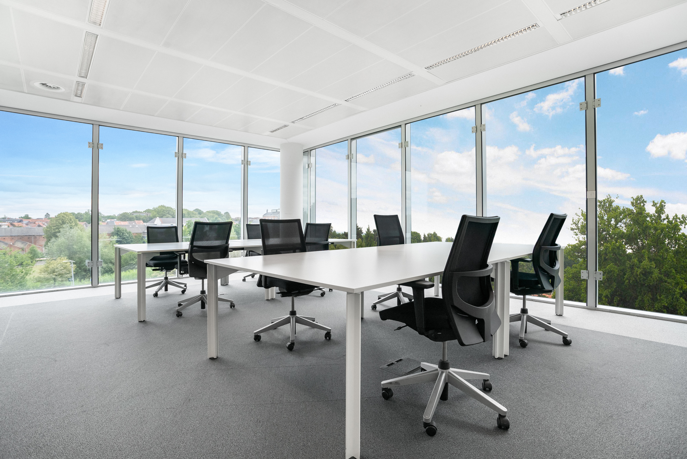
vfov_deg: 70.5
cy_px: 230
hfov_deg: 93.2
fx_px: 325
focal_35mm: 17
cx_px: 344
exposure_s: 1/160
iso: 250
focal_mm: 17
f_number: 7.1
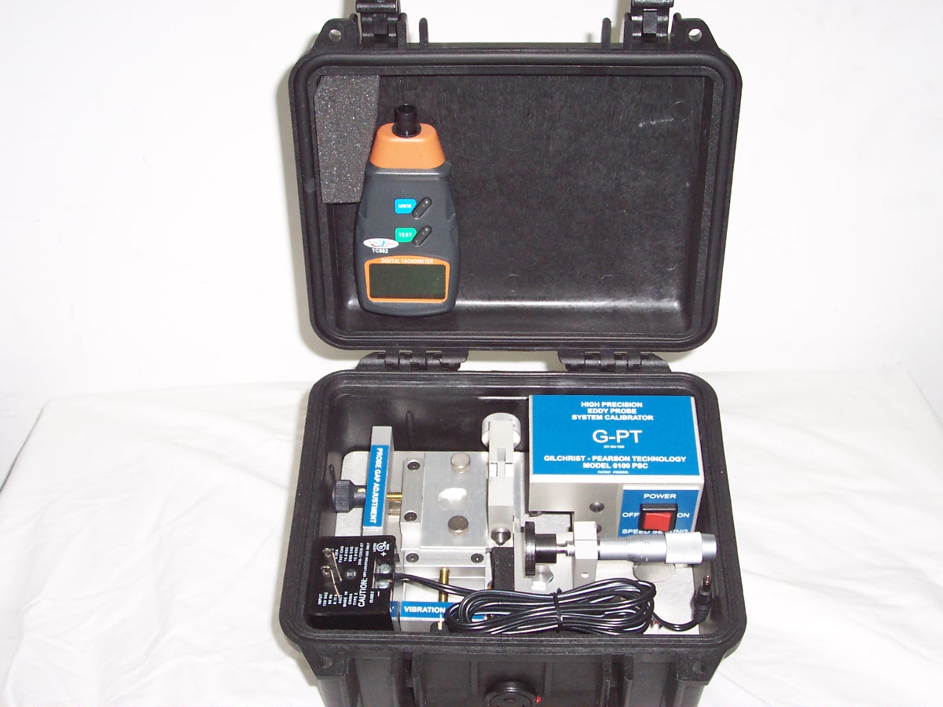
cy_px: 354
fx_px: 1253
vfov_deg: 31.5
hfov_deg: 41.2
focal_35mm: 46
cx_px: 472
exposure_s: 1/60
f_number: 3
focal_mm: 7
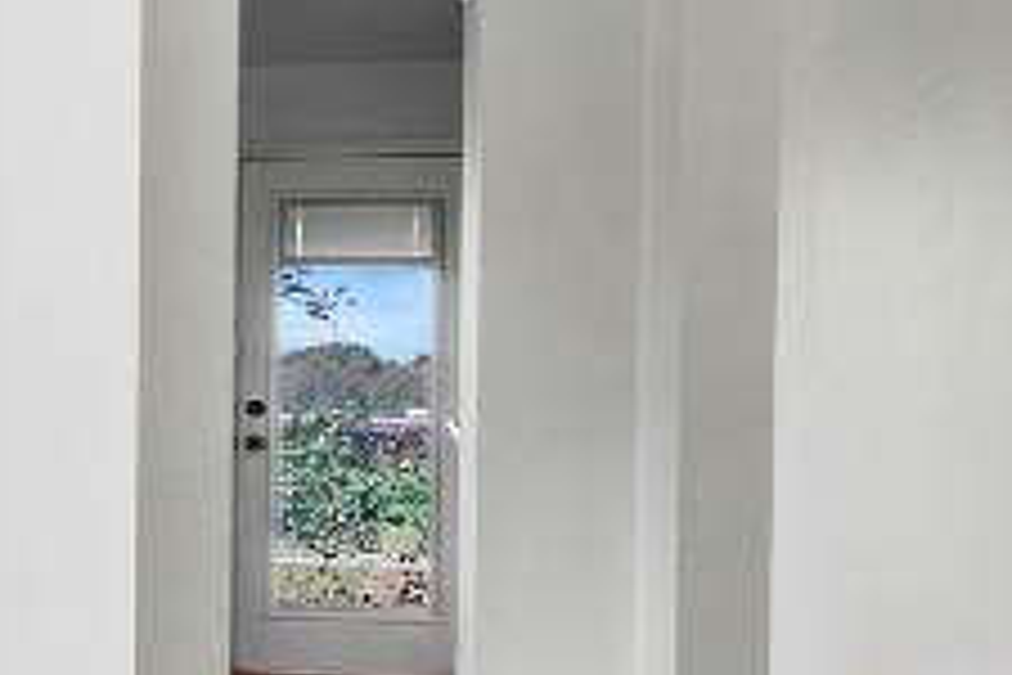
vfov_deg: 14.5
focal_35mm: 95
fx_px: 2658
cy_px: 356
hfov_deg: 14.9
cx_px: -1318
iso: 125
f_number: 8
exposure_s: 4
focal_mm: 18.5
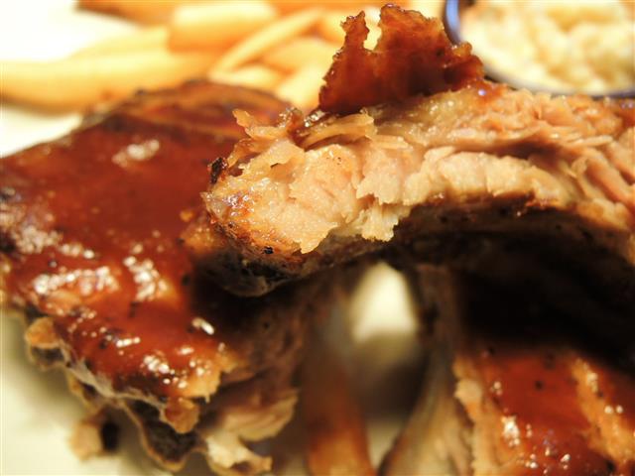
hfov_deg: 71.6
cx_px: 318
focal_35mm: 24
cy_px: 238
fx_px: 440
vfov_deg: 56.8
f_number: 2.8
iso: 400
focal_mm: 4.3
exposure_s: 1/30
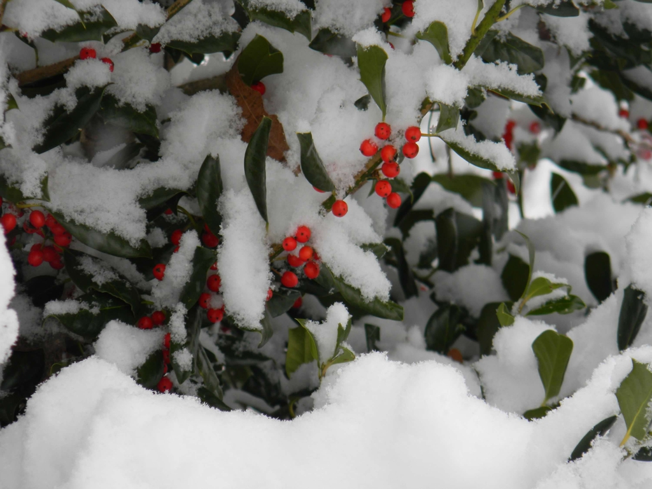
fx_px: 5858
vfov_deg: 4.8
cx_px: 326
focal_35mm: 311
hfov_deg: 6.4
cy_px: 244
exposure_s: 1/81.4
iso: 80
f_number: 5.4
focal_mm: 75
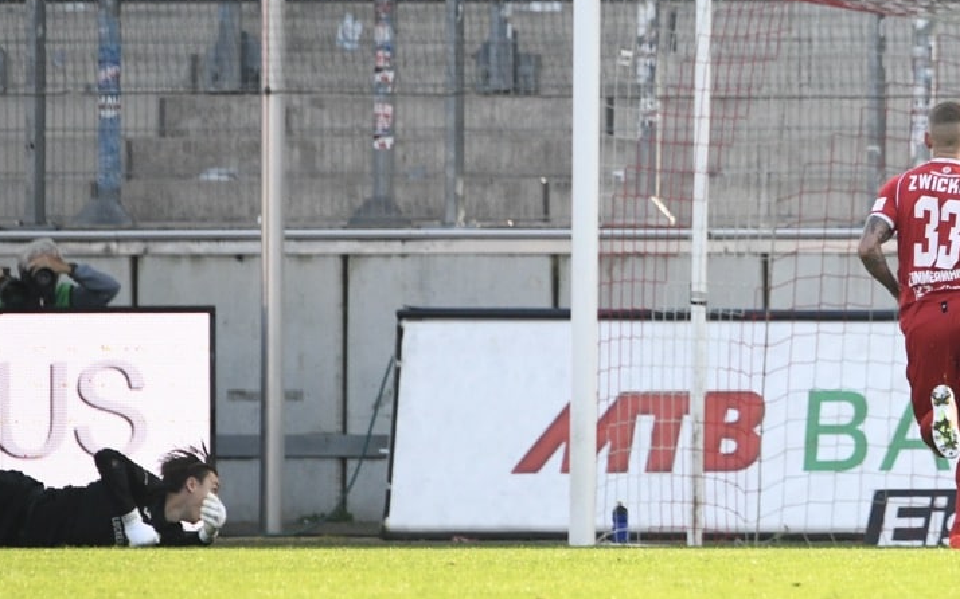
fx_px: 19122
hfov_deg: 2.9
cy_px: 252
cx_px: 756
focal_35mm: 731
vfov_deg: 1.8
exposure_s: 1/1600
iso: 2200
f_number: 5.6
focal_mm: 400
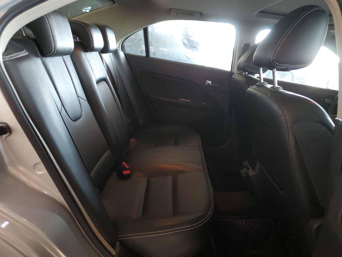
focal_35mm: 26
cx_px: 171
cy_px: 128
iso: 224
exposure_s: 1/60.2
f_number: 1.5
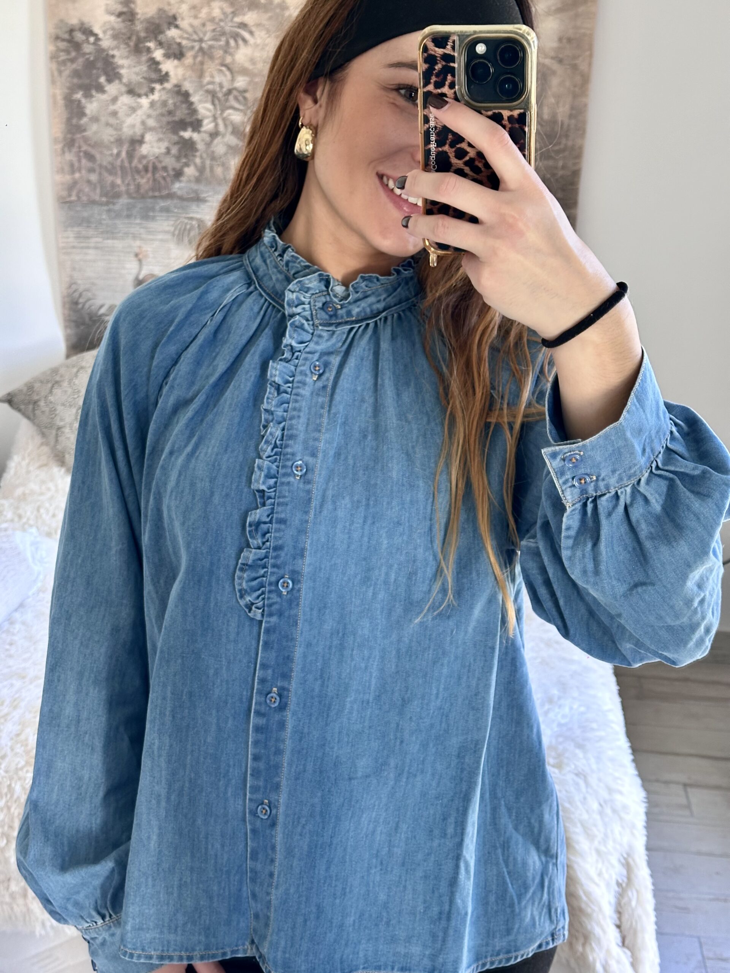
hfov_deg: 30.3
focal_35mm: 48
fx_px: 1350
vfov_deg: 39.7
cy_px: 486
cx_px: 365
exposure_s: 1/60
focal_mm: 6.86
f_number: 1.78
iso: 160
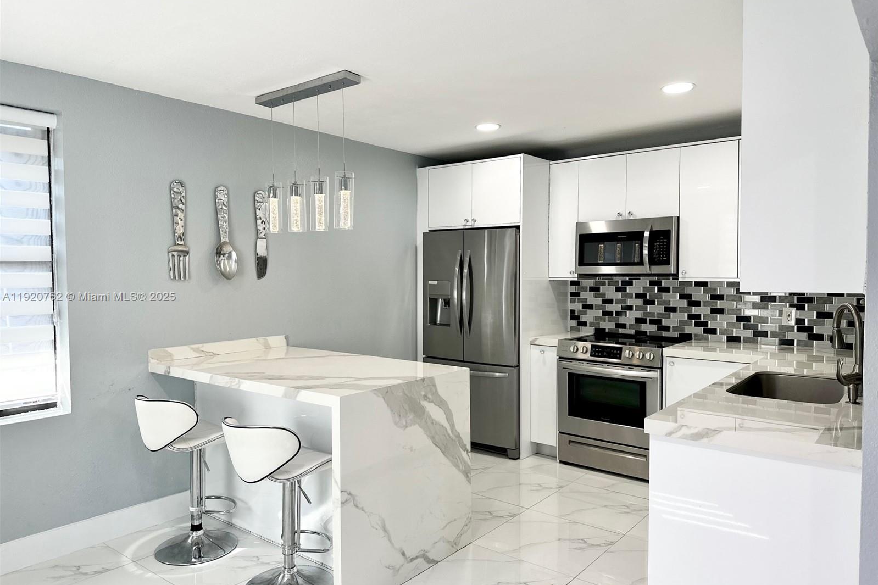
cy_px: 297
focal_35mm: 25
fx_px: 610
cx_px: 439
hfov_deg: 71.5
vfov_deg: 51.3
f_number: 1.78
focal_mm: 6.86
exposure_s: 1/120
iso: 100
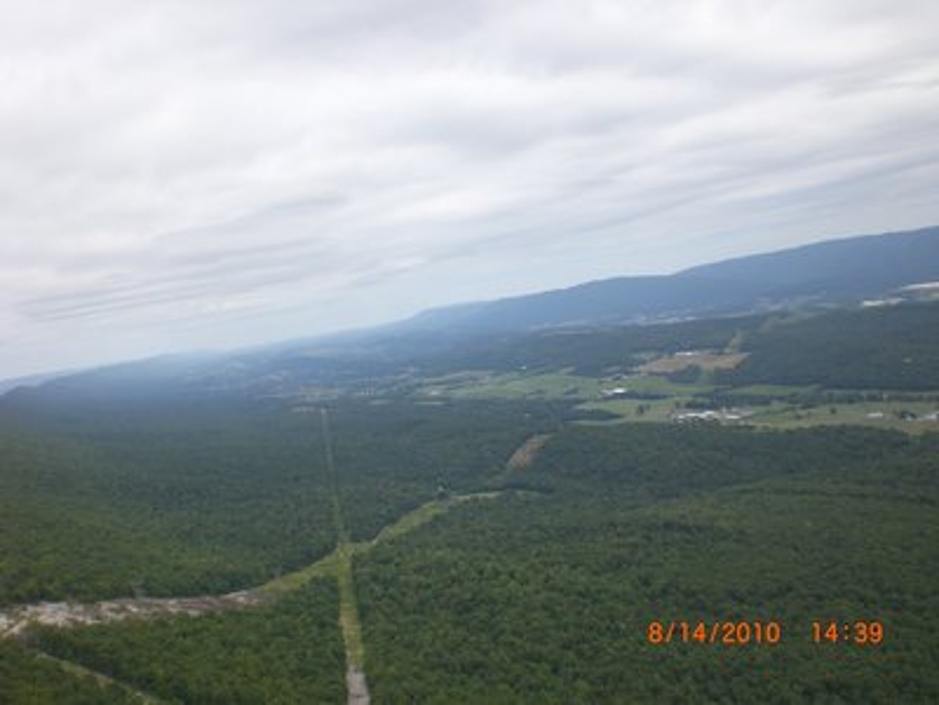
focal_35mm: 38
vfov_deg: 37.7
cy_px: 352
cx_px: 470
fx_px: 1031
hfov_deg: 49.0
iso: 50
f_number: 4.4
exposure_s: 1/400
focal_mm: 6.3
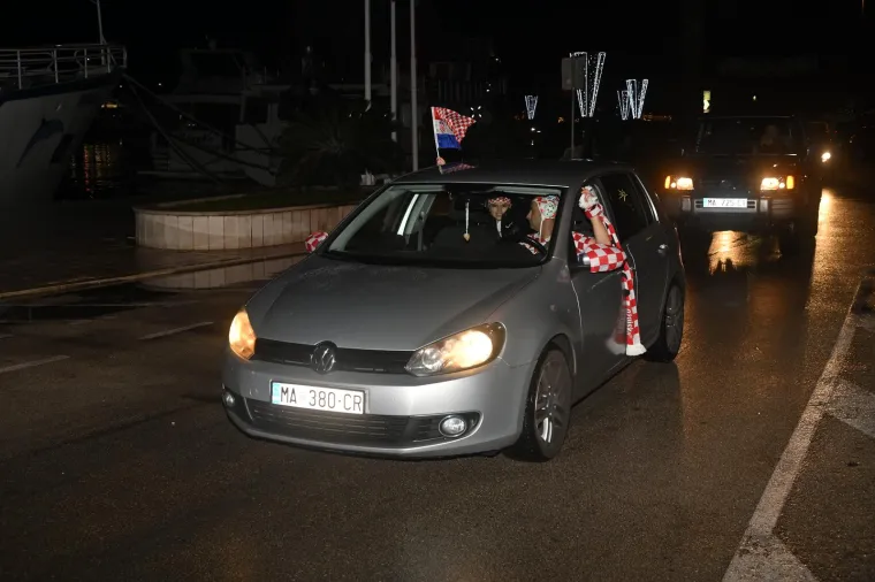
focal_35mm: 46
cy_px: 291
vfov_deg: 29.2
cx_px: 438
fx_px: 1118
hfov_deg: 42.8
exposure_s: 1/200
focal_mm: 46
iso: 800
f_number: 5
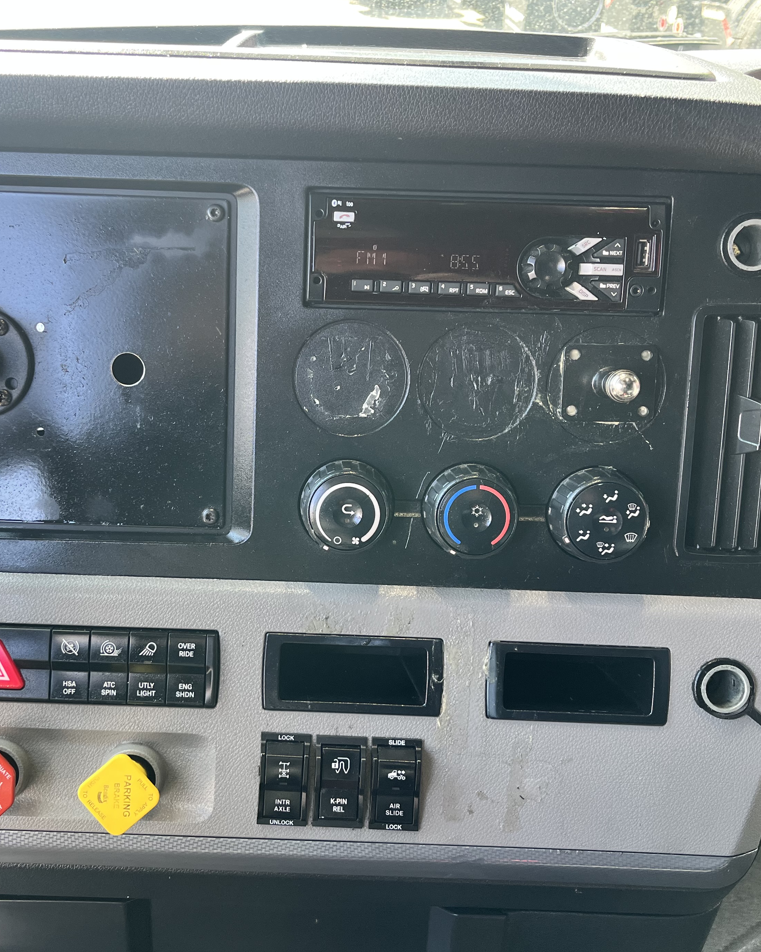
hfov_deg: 40.0
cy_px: 481
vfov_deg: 49.1
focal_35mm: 37
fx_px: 1042
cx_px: 309
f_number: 1.6
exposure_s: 1/121
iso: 100
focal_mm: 5.1
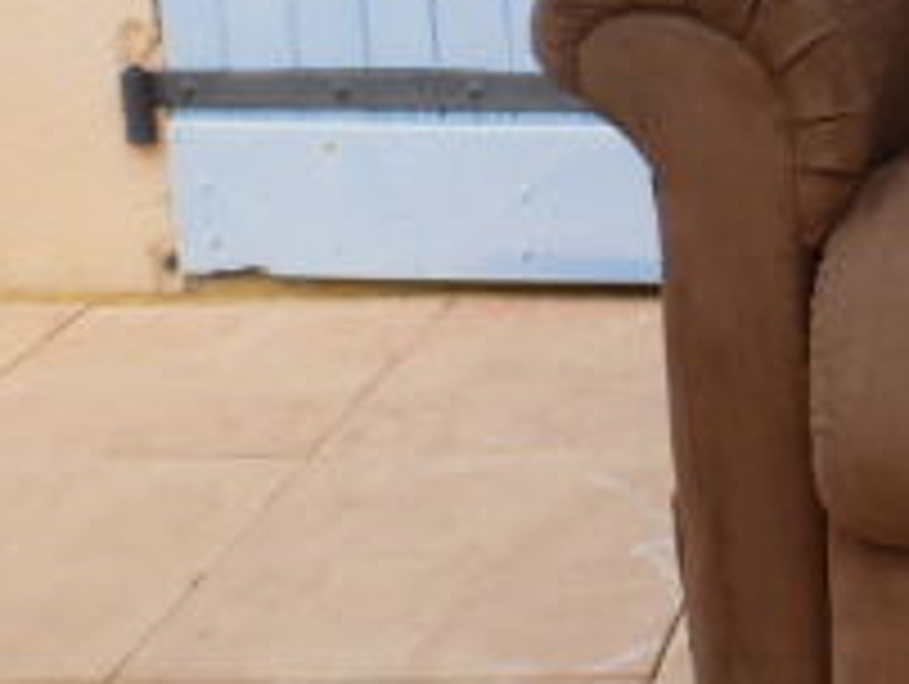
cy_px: 112
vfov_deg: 19.2
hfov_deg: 22.1
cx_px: 1278
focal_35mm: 76
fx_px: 1998
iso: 100
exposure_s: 1/320
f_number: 4
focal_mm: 4.3
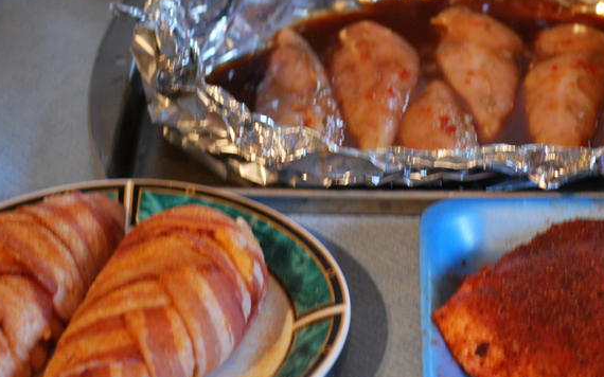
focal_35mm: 133
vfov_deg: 9.8
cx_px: 429
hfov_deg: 15.7
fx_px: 2186
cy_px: 102
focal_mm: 55
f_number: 4
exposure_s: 1/30
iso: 640
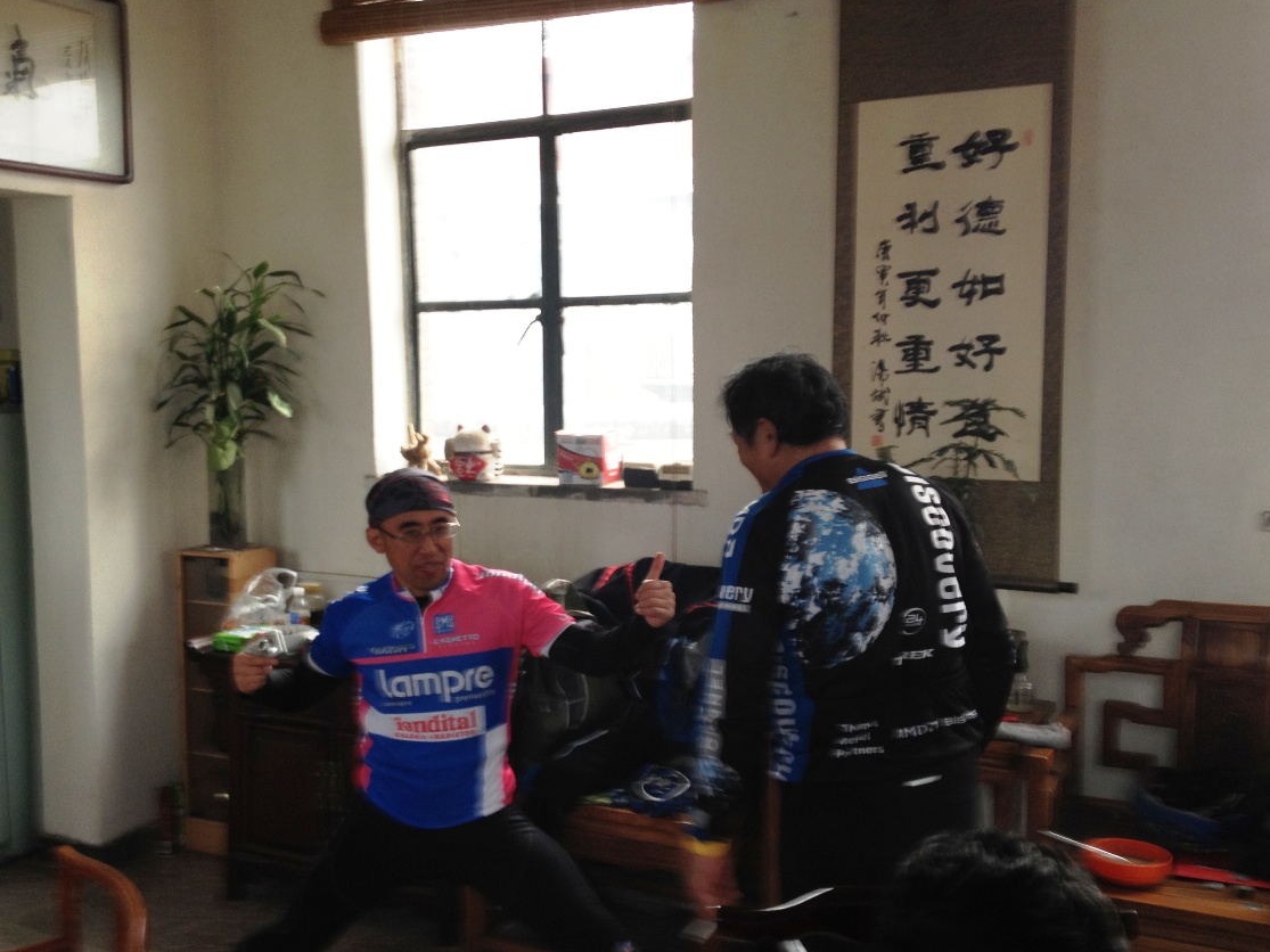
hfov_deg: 45.7
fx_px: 1504
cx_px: 580
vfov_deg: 35.1
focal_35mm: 41
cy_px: 480
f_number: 2.4
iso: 64
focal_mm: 4.28
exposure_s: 1/24
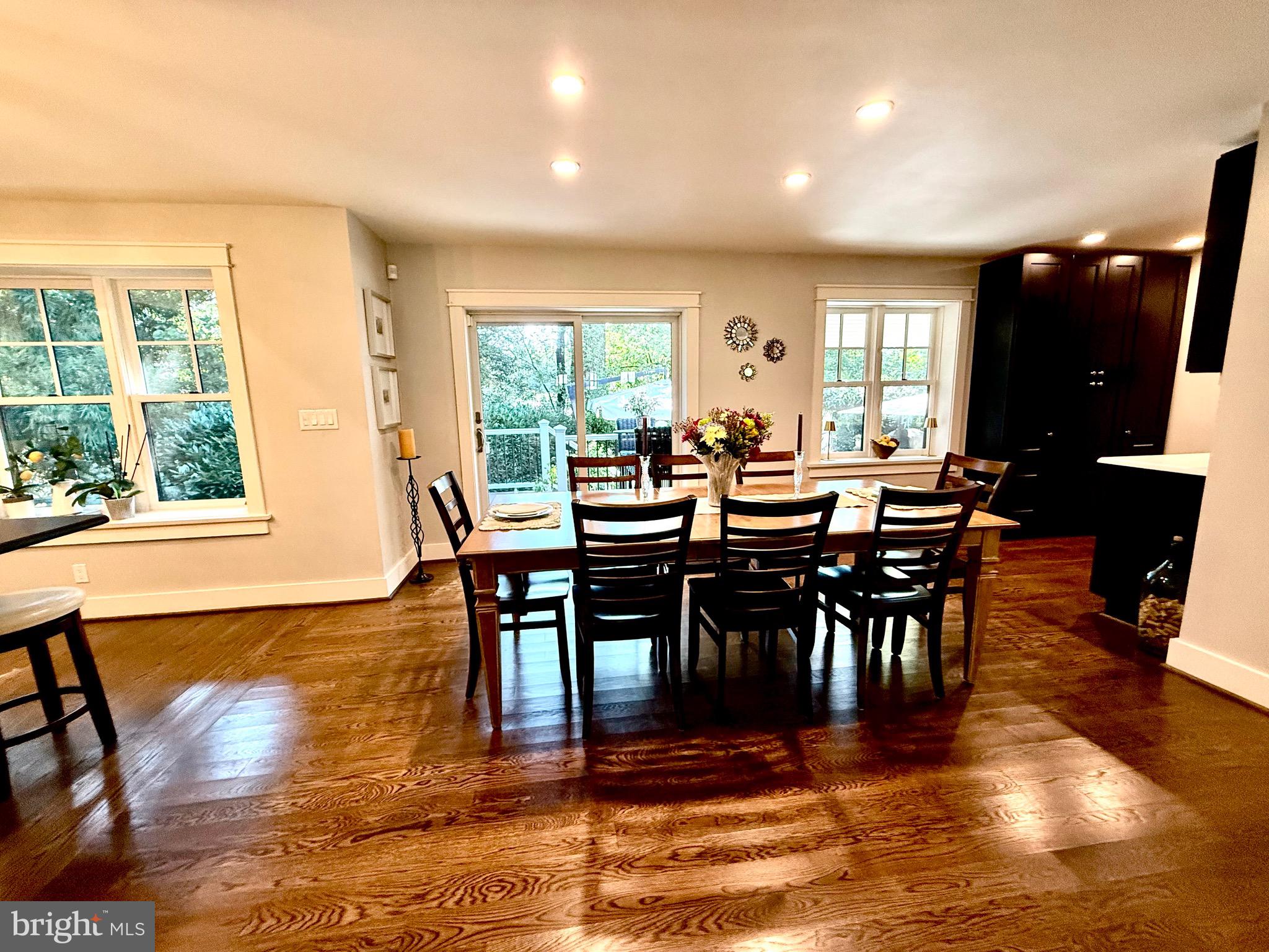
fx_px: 513
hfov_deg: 102.1
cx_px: 634
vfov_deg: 85.7
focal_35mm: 14
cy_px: 476
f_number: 2.2
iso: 320
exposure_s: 1/120
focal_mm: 2.22
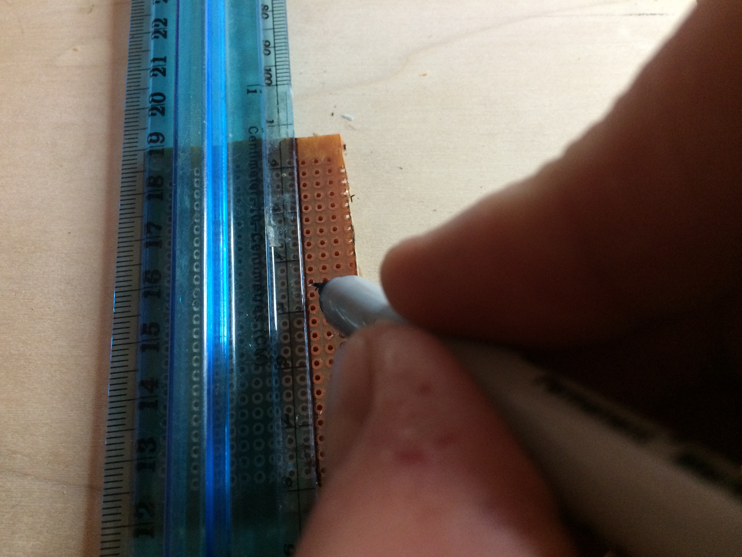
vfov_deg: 48.2
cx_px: 371
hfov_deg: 61.7
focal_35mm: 29
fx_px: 622
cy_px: 278
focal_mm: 4.15
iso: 250
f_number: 2.2
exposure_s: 1/30
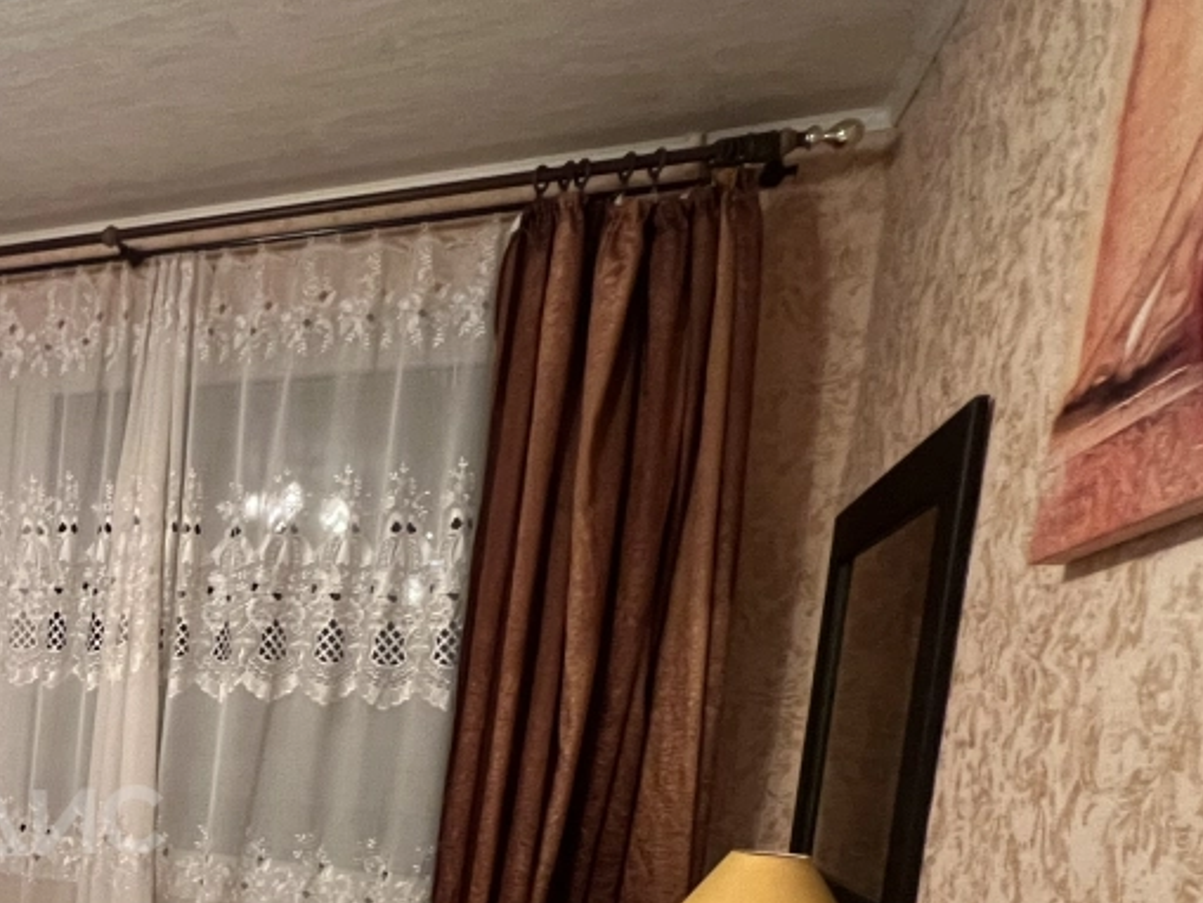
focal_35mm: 32
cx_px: -109
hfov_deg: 44.1
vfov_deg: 40.6
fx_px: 1112
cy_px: 821
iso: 400
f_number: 1.8
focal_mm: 1.57
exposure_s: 1/50
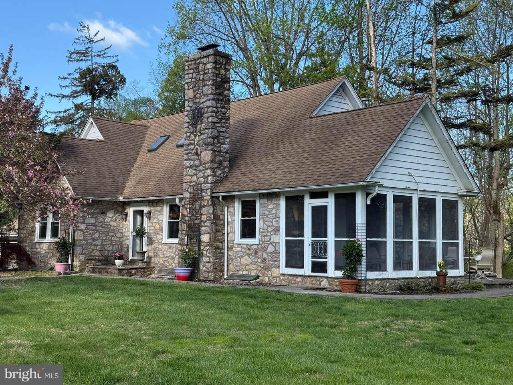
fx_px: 711
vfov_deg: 30.3
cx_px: 256
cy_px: 192
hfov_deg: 39.7
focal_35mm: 48
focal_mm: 6.76
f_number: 1.78
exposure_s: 1/1264
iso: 80
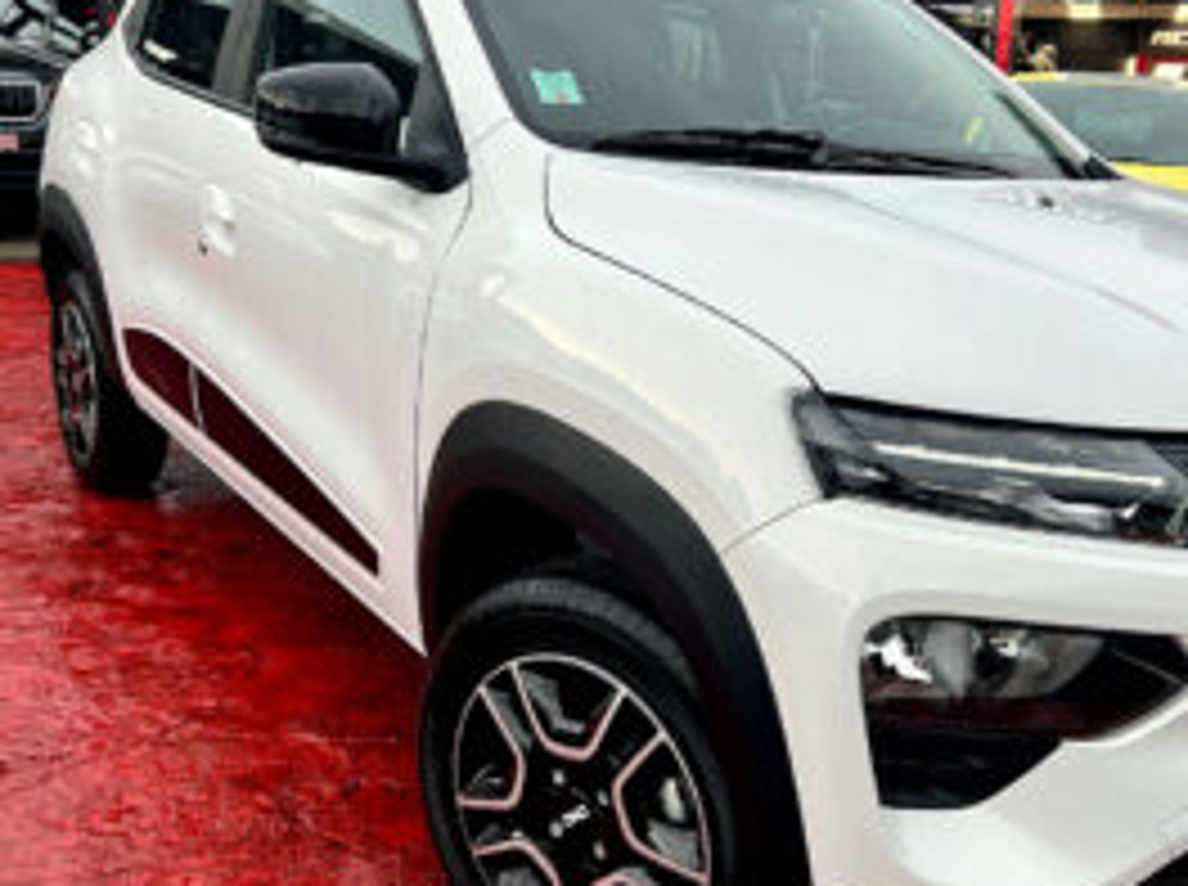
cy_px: 425
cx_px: 808
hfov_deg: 49.2
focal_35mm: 37
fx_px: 1268
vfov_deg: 38.5
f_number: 1.5
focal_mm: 5.7
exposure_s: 1/150
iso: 32
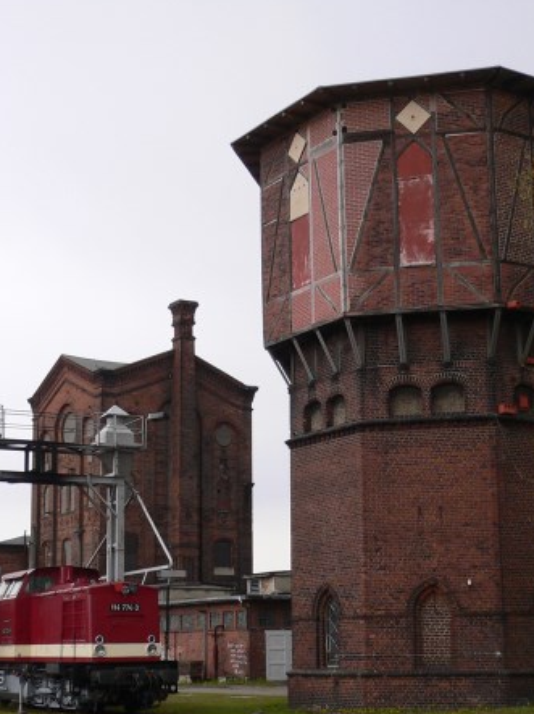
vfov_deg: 29.8
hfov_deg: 22.6
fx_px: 1338
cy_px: 403
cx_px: 266
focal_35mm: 65
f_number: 3.1
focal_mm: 6.8
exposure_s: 1/200
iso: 100
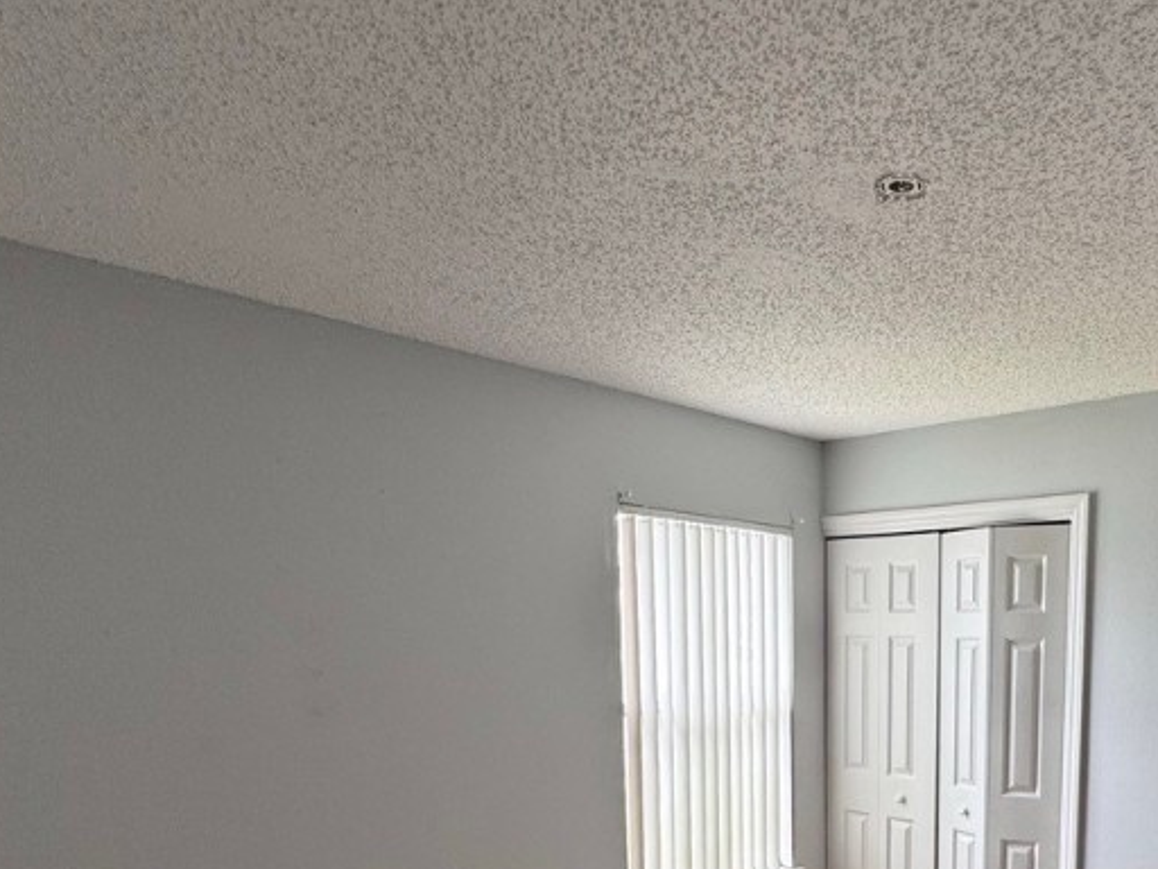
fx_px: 937
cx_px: 873
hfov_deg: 59.9
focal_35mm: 28
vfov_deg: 45.7
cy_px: 758
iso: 80
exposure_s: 1/120
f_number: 2.2
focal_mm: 2.22
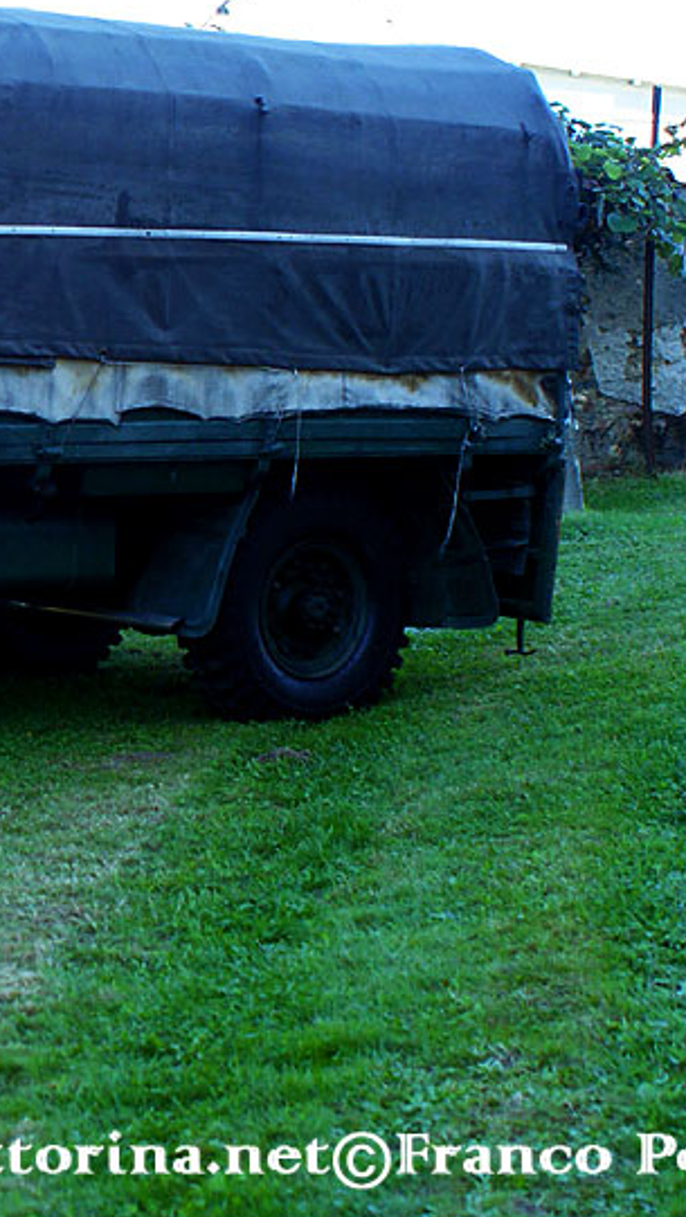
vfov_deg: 20.5
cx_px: -299
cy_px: 466
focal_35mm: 104
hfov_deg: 11.3
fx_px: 3357
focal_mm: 35
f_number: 4
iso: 200
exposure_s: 1/125
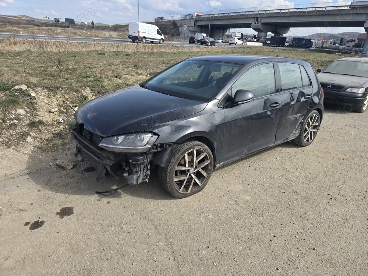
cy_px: 138
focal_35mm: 23
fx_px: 245
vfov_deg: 58.9
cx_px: 184
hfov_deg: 73.9
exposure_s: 1/593
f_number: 1.7
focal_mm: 6.3
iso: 12
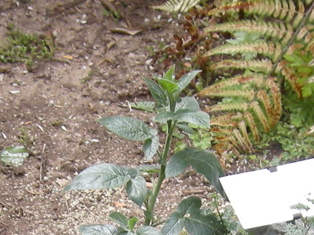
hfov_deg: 14.5
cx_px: 104
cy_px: 449
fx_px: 1233
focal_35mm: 136
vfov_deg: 10.2
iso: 64
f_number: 3.4
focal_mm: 7.5
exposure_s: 1/64
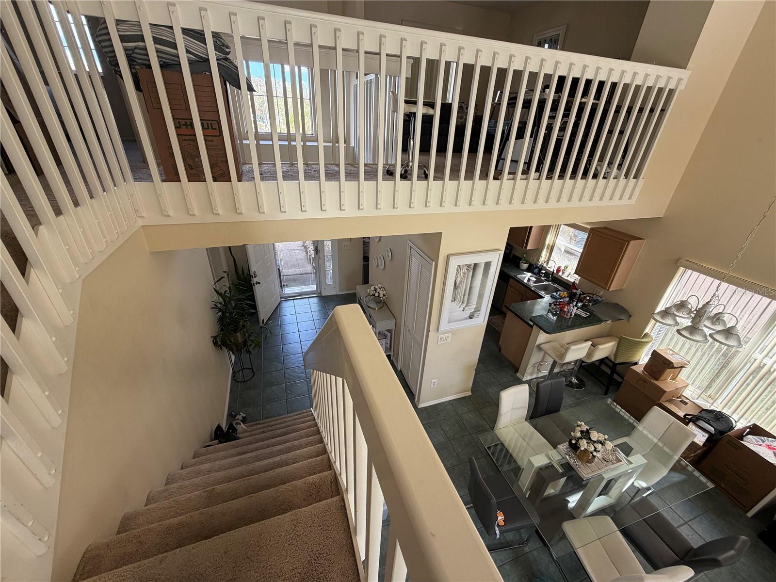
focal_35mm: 14
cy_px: 291
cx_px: 388
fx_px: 314
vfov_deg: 85.7
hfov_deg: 102.1
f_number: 2.2
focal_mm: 2.22
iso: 80
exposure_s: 1/121
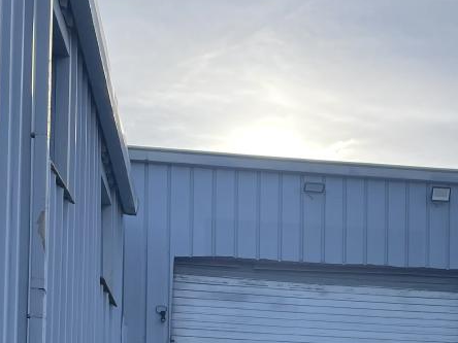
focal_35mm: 75
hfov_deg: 25.4
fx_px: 992
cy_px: 468
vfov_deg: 18.1
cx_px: 392
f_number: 1.6
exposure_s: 1/2882
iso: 32
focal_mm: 4.2
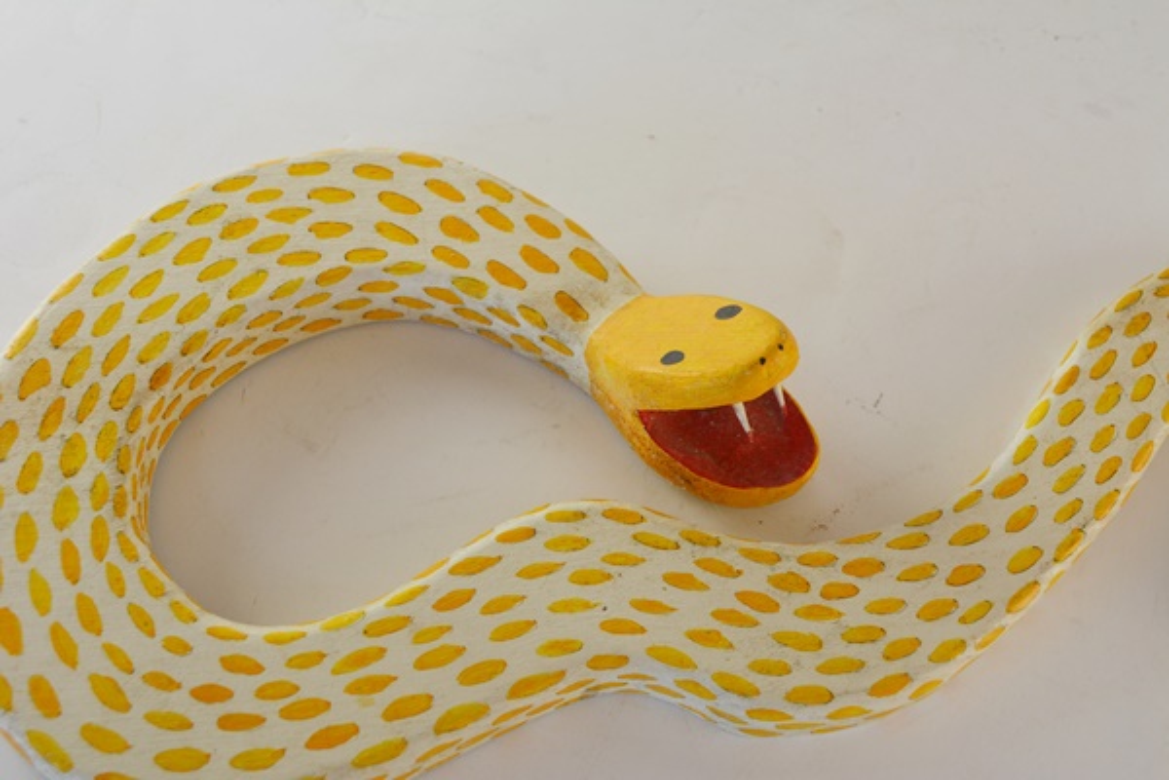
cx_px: 584
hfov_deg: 46.4
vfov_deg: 31.9
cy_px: 390
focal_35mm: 42
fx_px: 1364
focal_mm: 28
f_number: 5.6
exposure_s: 1/125
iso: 200
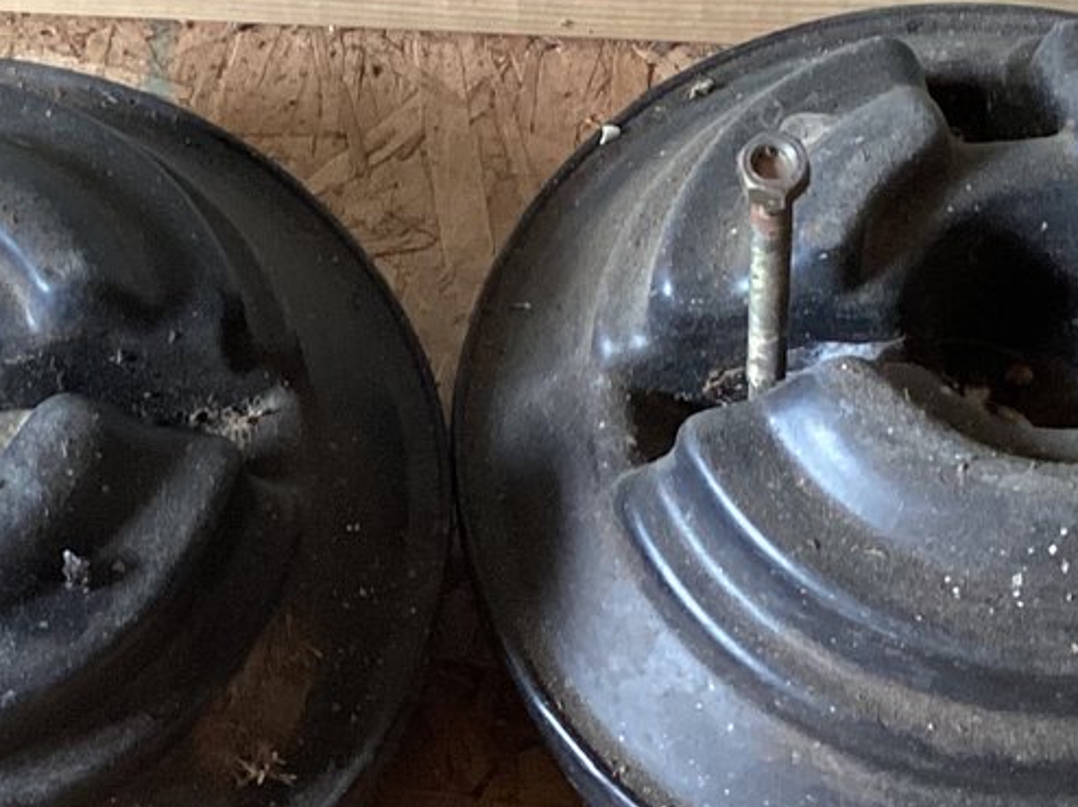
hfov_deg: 20.7
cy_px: 474
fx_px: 2957
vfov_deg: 15.5
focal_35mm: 95
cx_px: 516
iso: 250
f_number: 2.4
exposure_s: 1/60
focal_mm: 3.3
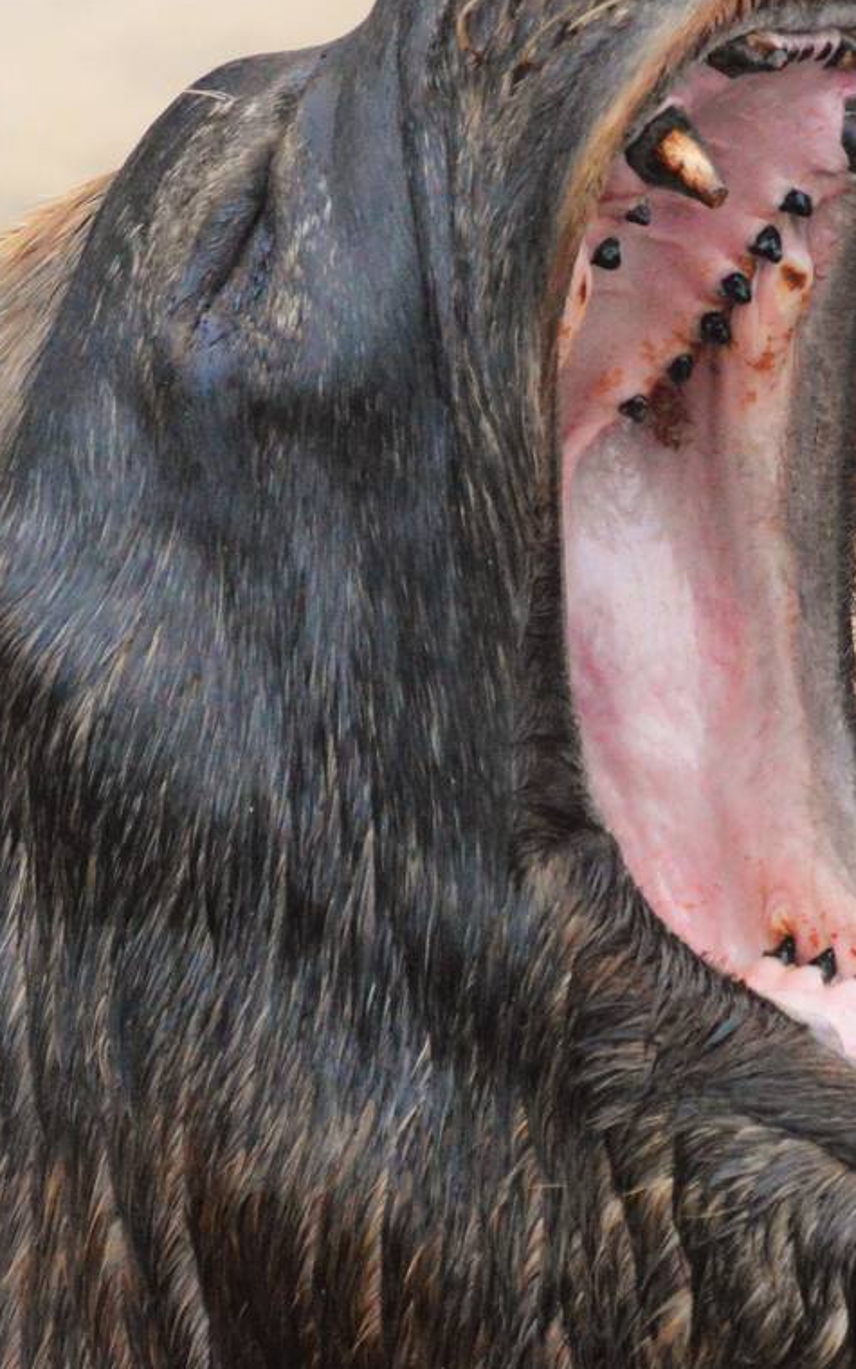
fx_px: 16202
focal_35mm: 434
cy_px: 634
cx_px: 701
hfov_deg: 3.0
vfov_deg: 4.8
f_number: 6.3
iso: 6400
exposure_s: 1/4000
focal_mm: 135
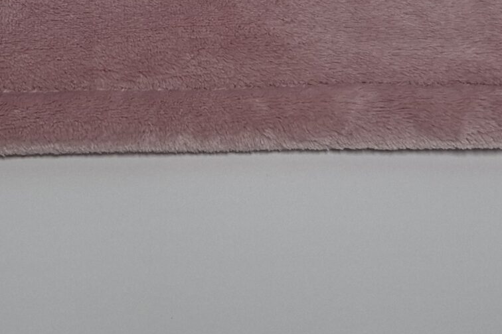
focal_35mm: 81
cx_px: 149
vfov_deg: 15.9
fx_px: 1129
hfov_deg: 24.9
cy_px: -110
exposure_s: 1/120
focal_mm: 5.54
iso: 160
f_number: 1.8
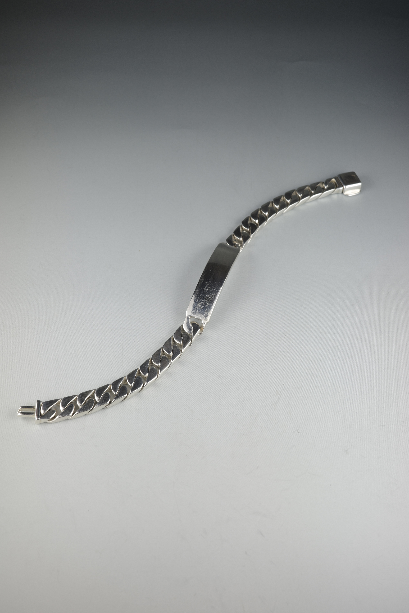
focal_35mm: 40
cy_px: 306
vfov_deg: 48.5
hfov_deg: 33.4
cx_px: 204
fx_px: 682
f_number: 10
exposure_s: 1/15
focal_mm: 26
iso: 100
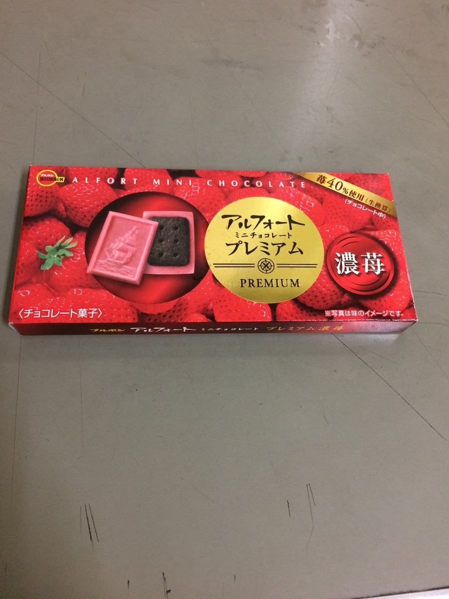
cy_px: 300
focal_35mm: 29
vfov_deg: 61.7
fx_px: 502
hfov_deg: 48.2
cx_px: 224
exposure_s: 1/30
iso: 160
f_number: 2.2
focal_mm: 4.15
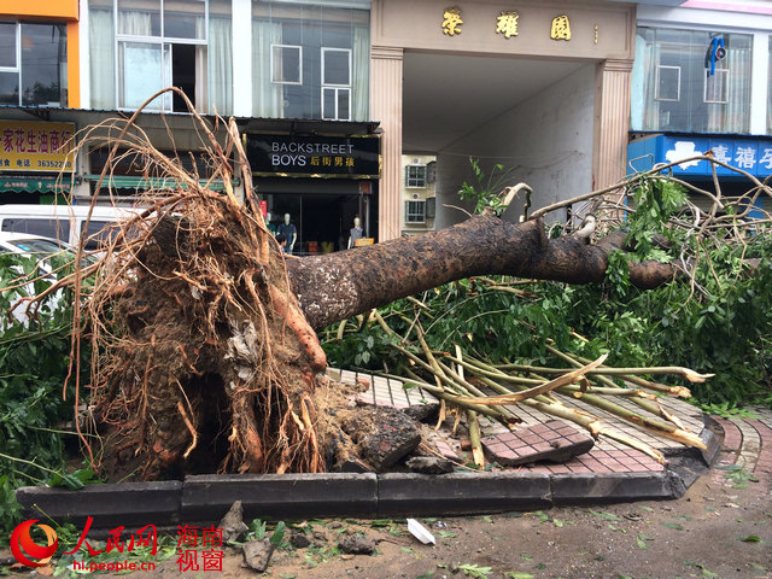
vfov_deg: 46.8
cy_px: 290
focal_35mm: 30
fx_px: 669
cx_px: 386
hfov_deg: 60.0
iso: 32
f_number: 2.2
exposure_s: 1/336
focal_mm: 4.12
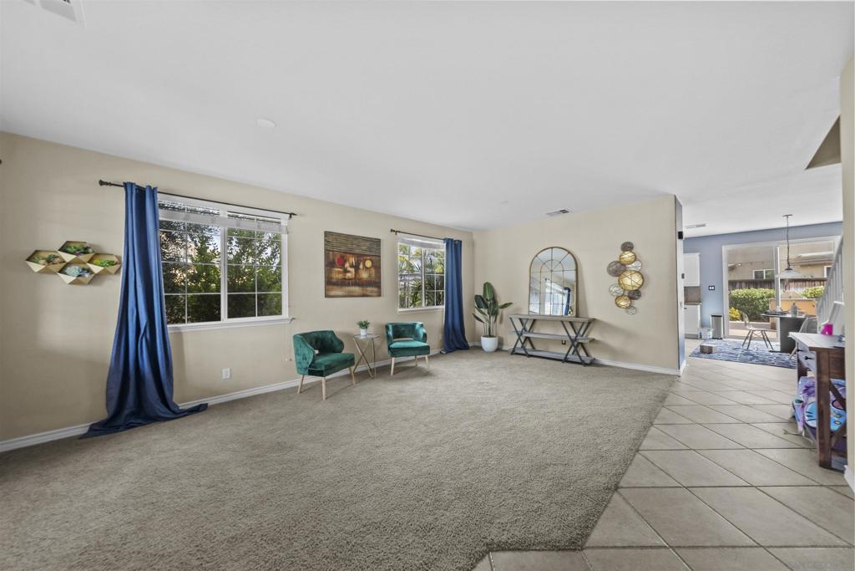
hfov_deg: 112.6
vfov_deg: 90.0
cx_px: 428
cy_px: 286
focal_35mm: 12
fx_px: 285
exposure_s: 1/10
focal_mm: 12
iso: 1250
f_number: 7.1
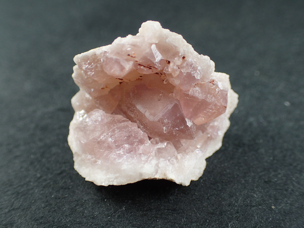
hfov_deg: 49.0
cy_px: 114
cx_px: 152
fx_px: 334
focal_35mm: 38
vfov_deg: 37.7
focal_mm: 6.86
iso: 160
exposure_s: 1/160
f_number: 2.7
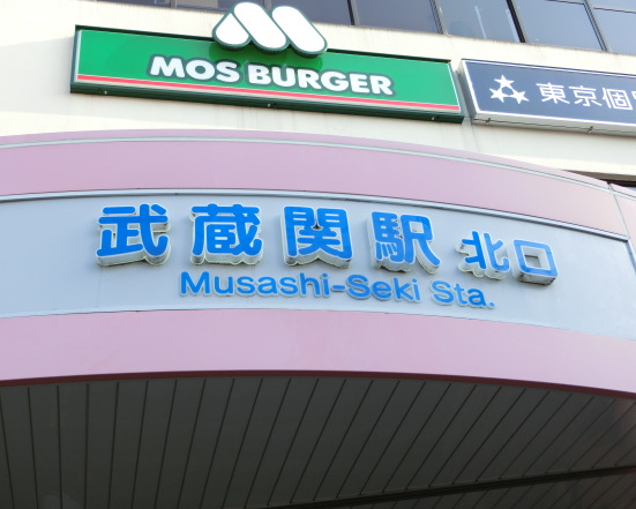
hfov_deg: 36.6
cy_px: 265
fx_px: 960
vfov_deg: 29.7
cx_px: 287
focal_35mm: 51
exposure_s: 1/125
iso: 100
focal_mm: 8
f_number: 4.4
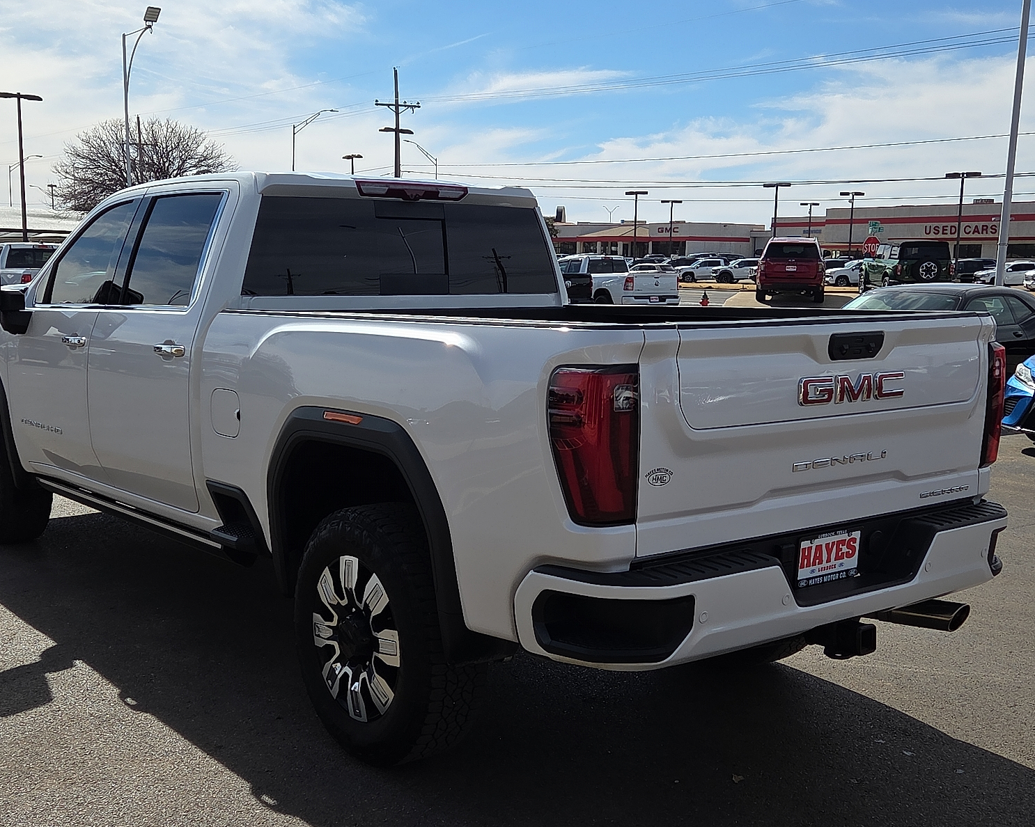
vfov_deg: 36.5
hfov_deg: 44.8
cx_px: 481
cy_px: 414
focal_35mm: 41
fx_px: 1256
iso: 78
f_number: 1.8
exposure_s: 1/10000
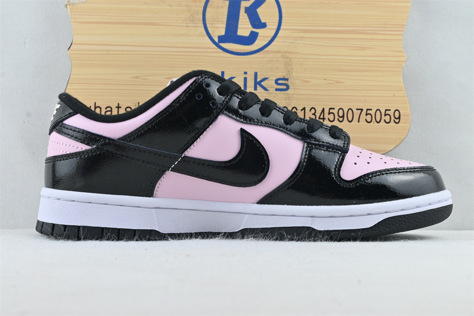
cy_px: 158
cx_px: 237
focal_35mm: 56
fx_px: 731
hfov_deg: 35.9
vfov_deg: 24.4
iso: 100
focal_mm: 37
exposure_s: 1/15
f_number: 10
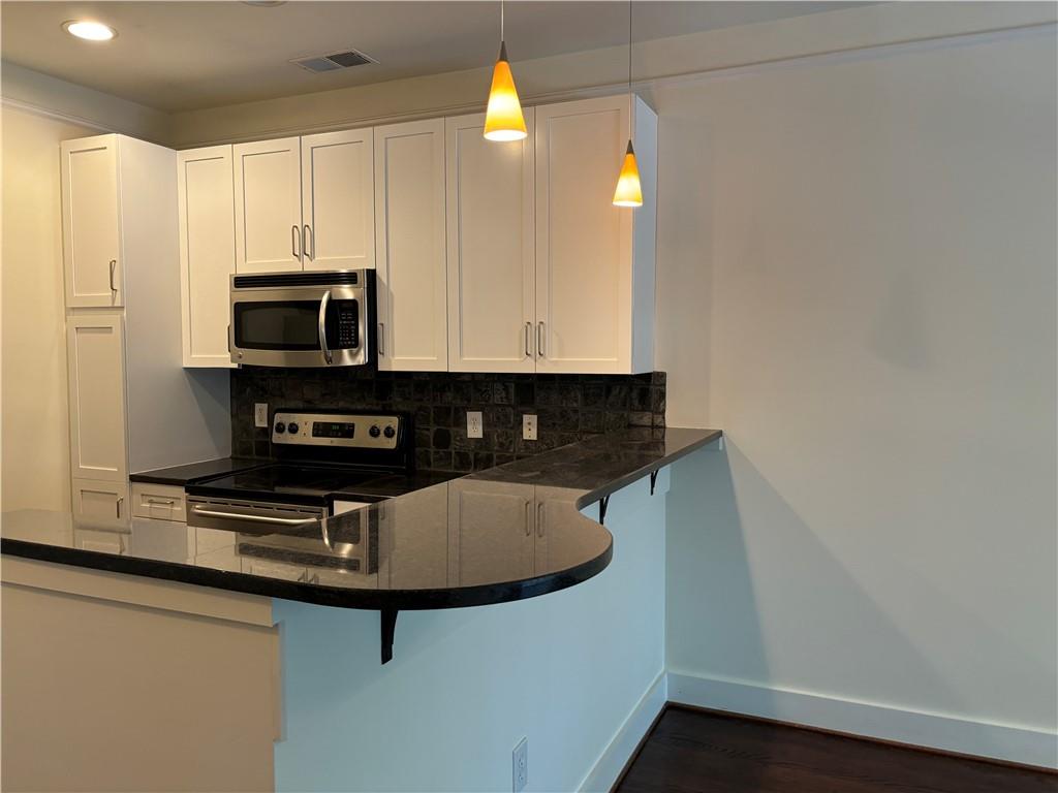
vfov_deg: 53.1
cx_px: 529
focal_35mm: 26
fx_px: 795
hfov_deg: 67.3
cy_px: 396
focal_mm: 5.96
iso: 200
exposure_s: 1/60
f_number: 1.6
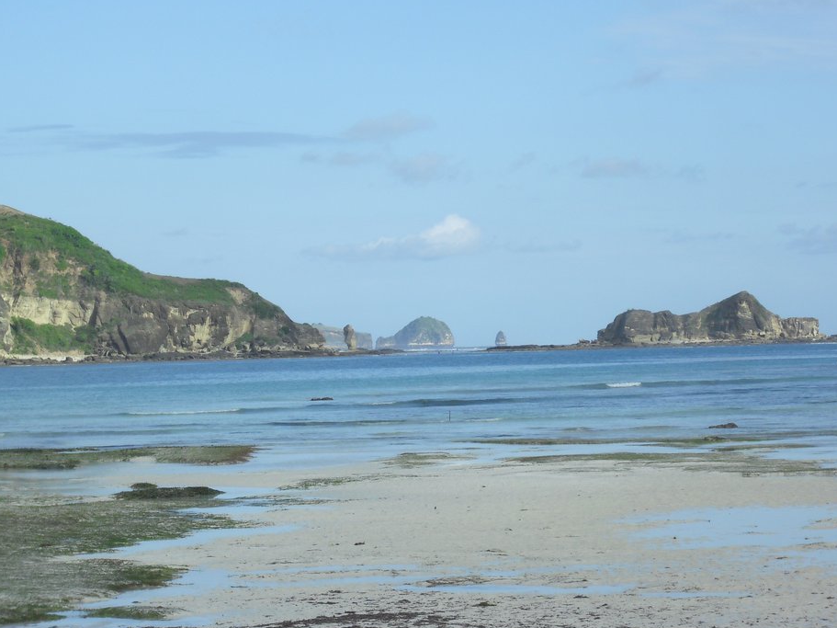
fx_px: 3070
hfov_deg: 15.5
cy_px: 285
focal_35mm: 127
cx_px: 407
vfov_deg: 11.7
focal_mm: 18.6
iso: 100
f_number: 5.2
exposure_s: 1/800
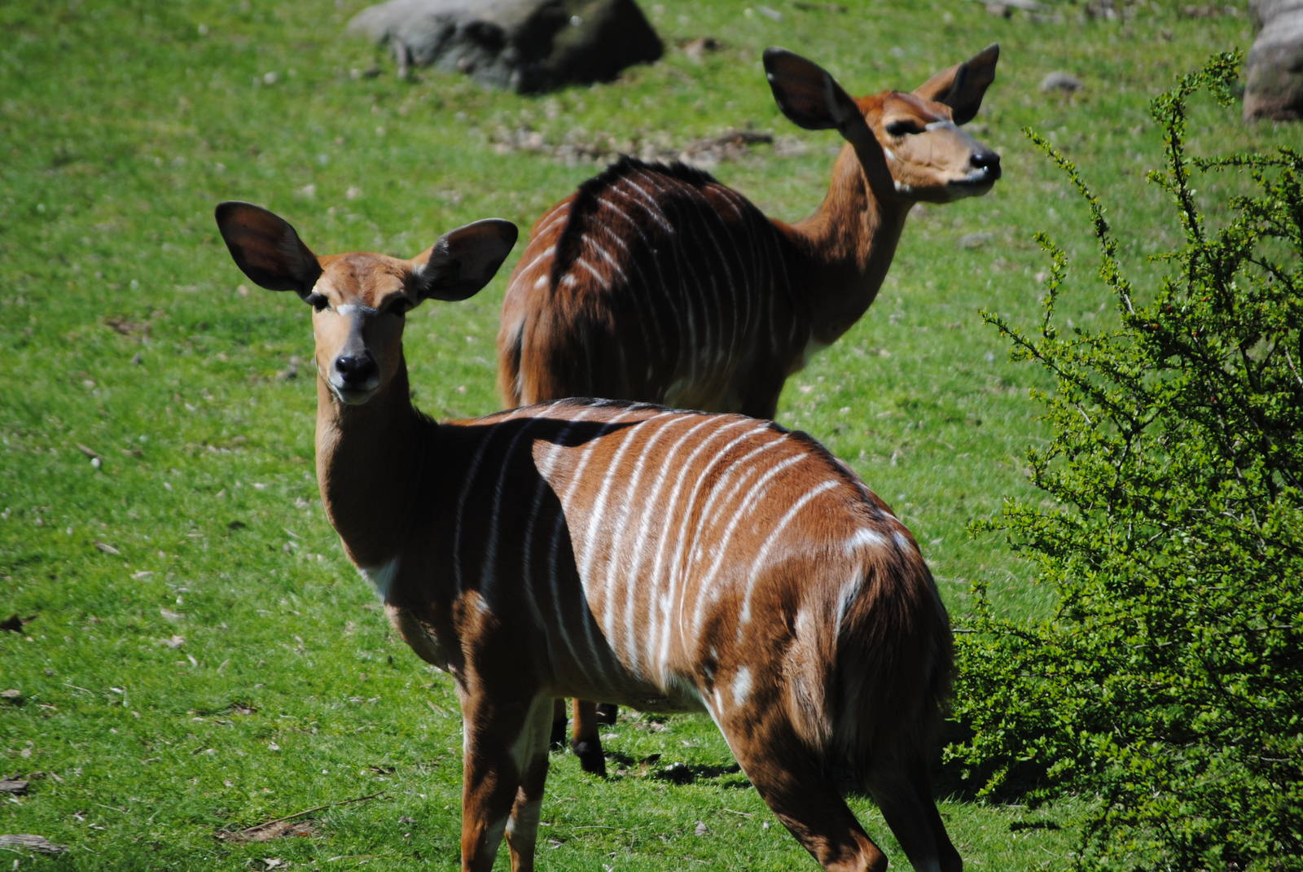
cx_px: 652
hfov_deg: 6.9
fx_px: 10871
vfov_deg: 4.6
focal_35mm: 300
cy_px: 436
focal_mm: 200
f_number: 5.6
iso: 200
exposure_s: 1/640
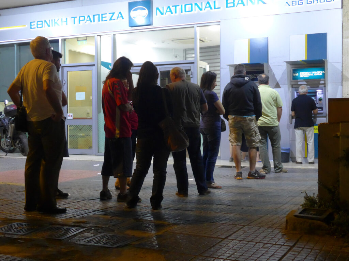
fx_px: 494
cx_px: 174
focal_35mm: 49
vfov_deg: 29.7
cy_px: 130
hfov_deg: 38.9
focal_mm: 10.1
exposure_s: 1/25
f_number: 3.2
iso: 800
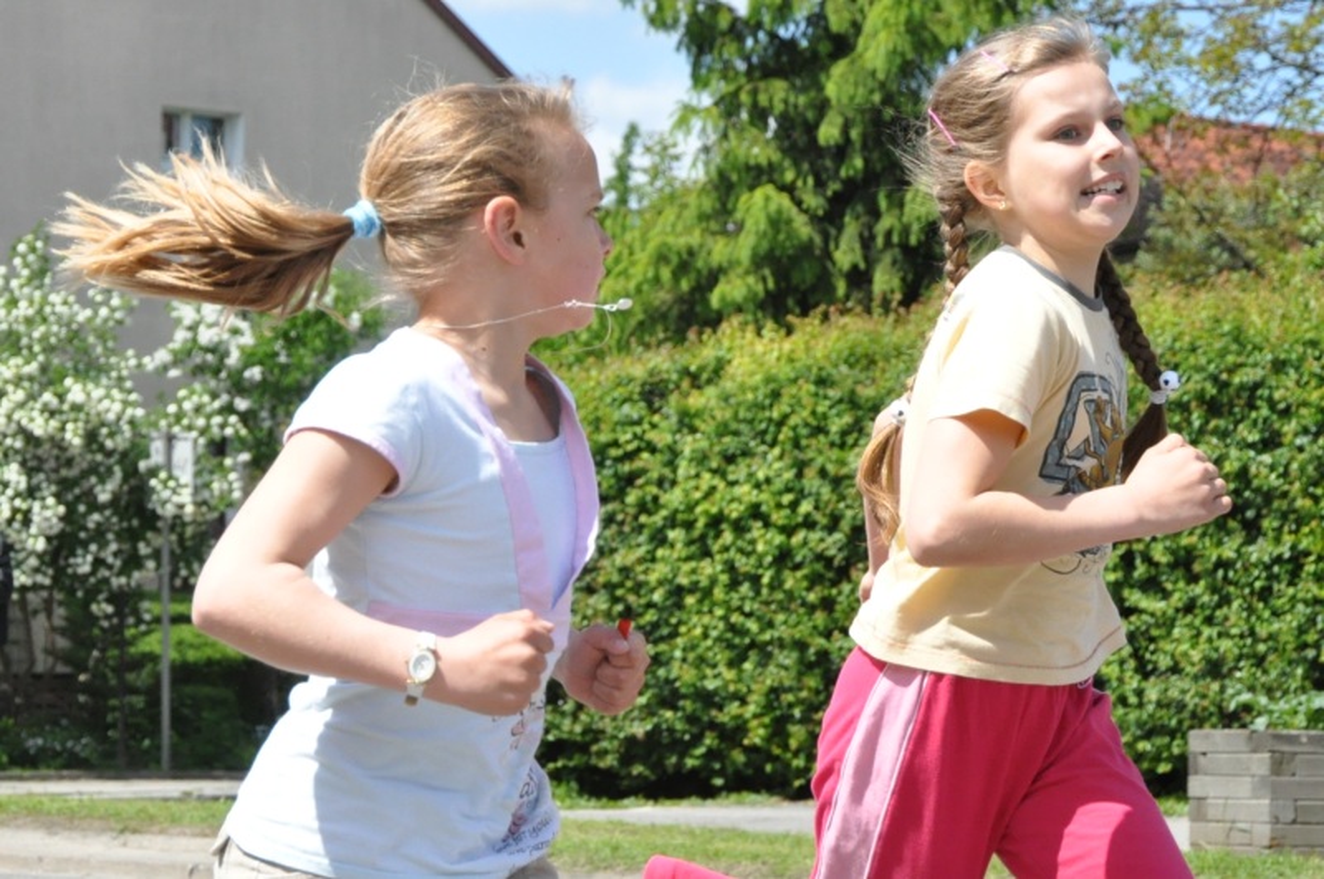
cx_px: 662
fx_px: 2479
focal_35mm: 68
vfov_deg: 20.1
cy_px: 440
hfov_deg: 29.9
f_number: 4.8
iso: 1250
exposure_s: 1/4000
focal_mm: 45
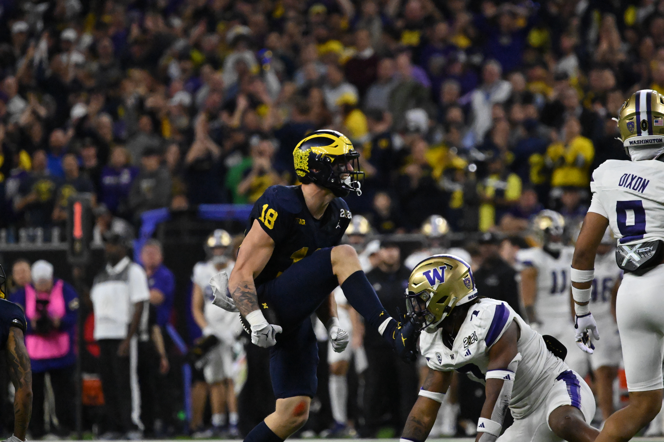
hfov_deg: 3.9
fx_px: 9680
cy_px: 221
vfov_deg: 2.6
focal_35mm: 525
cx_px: 332
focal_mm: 350
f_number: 5.6
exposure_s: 1/2500
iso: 11400
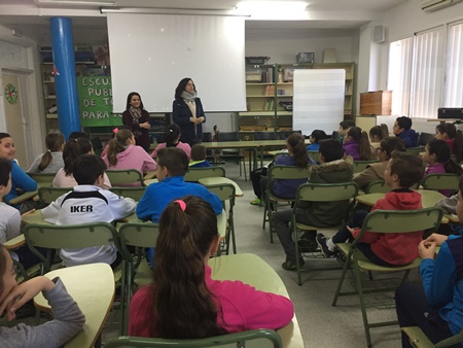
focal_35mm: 29
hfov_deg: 61.6
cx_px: 232
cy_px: 174
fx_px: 388
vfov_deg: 48.3
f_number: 2.2
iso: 80
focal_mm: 4.15
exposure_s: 1/33
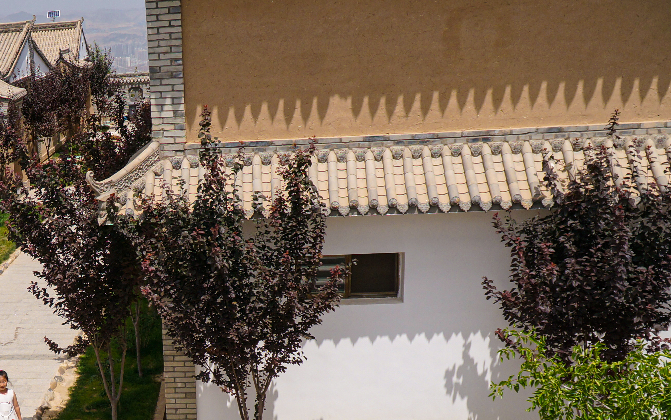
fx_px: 951
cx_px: 90
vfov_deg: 24.4
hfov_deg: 36.8
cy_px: 354
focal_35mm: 52
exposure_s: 1/2500
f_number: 4.5
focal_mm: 18
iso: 200
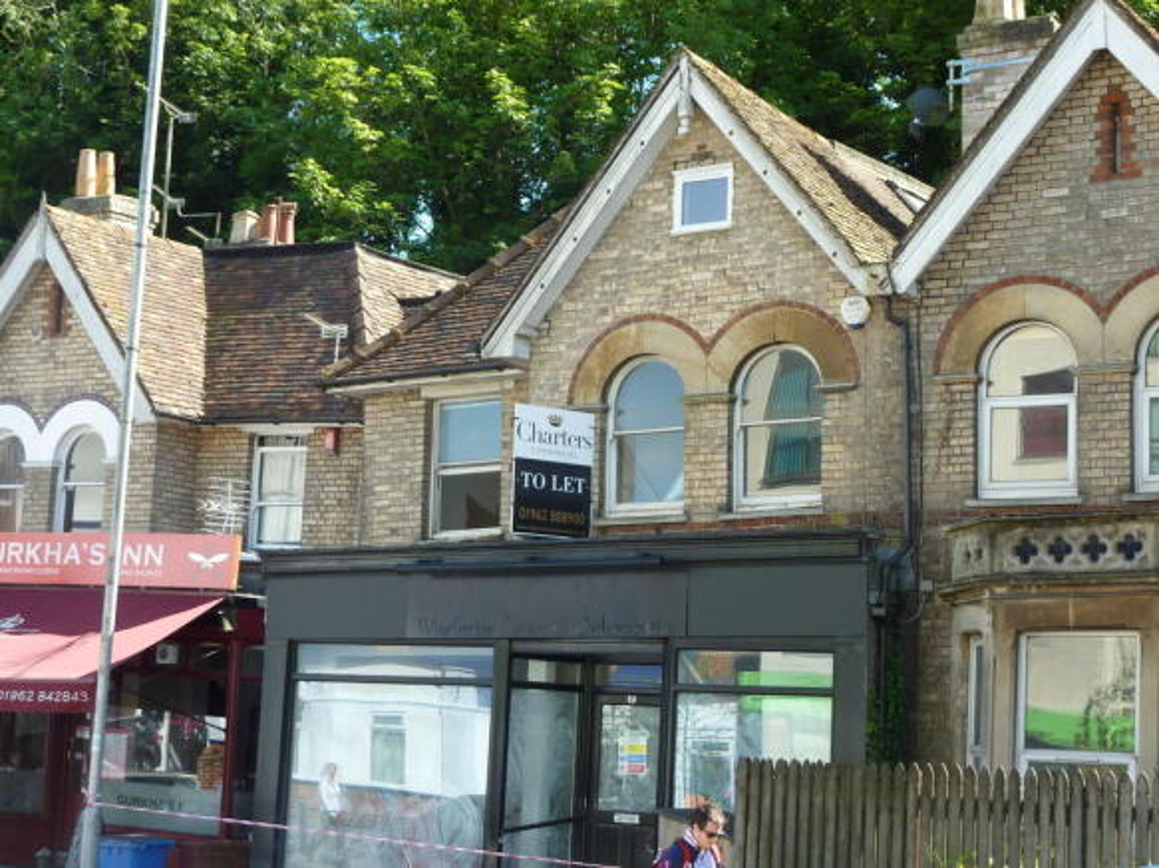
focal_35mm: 63
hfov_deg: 30.7
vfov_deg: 23.3
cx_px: 580
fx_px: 2109
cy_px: 434
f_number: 4
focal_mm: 10.3
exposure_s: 1/160
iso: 100
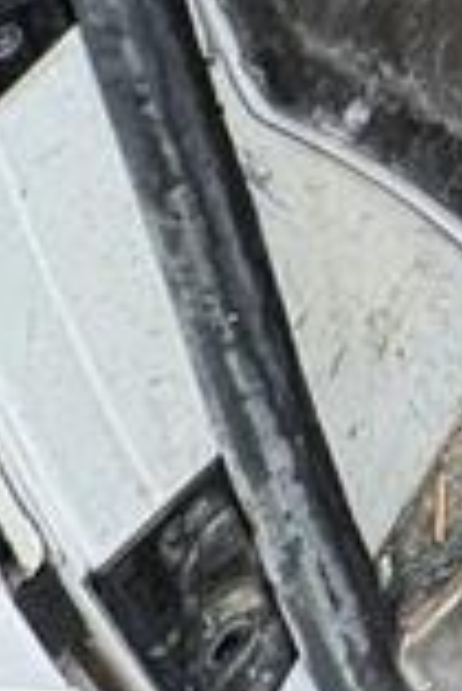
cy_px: -726
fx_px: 1594
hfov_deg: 10.6
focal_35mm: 83
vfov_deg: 17.1
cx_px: 1434
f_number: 2.2
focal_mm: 2.22
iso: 320
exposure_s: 1/60
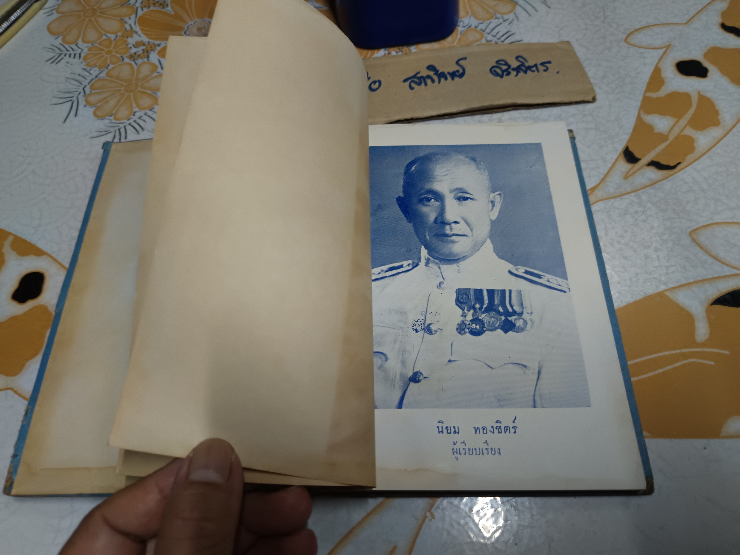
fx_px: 513
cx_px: 370
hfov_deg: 71.6
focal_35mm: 24
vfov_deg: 56.8
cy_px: 278
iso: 806
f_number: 1.7
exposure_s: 1/50
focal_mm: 5.31
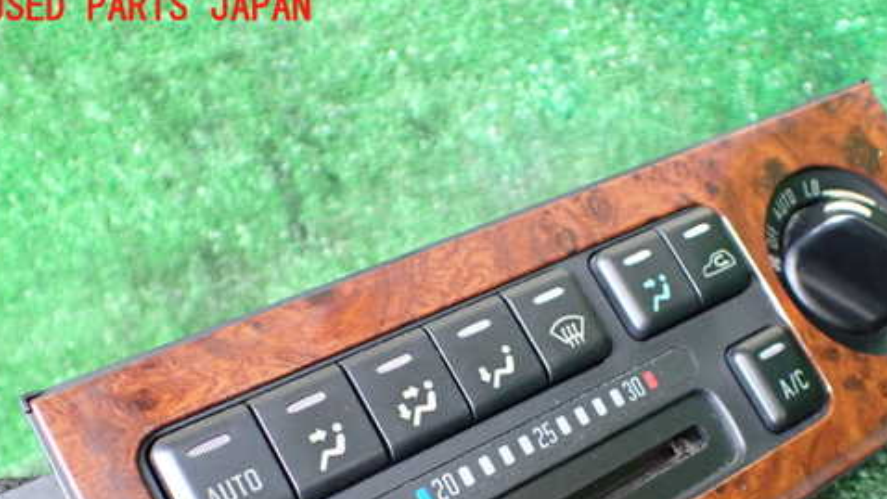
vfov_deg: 28.4
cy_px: 403
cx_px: 531
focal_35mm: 41
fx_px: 964
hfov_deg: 49.1
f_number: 2.3
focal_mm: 5.4
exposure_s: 1/50
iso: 800
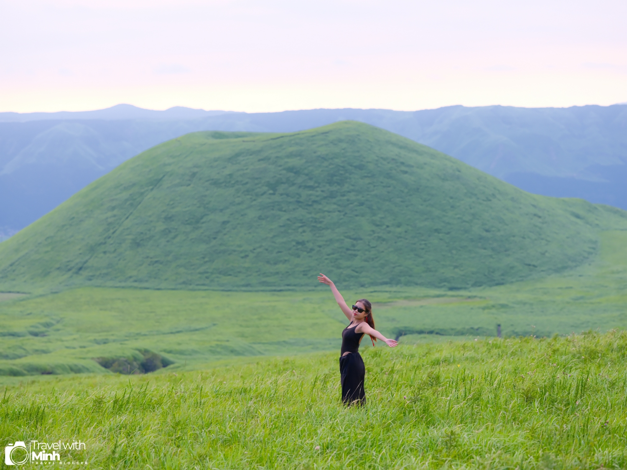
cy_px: 235
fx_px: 1576
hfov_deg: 22.5
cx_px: 314
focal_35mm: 87
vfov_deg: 17.0
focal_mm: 110
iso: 320
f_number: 4
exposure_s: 1/200
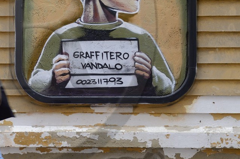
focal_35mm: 101
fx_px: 673
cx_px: -1
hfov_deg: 19.6
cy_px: 28
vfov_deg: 13.5
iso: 400
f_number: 6.3
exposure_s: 1/50
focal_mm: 40
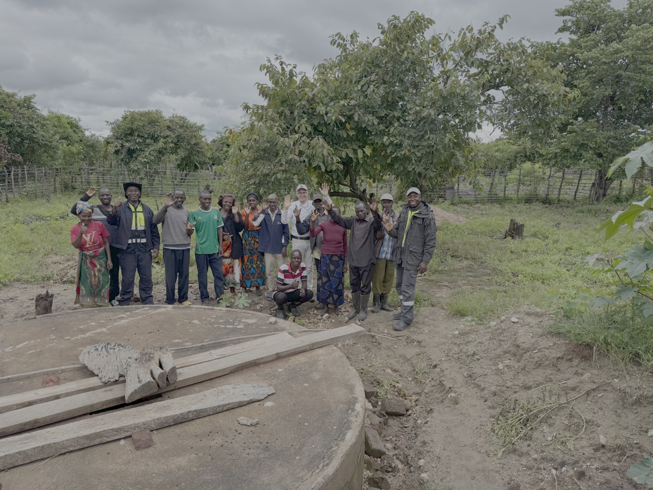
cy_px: 245
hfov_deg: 71.6
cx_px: 326
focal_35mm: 24
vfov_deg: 56.8
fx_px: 453
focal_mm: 6.76
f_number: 1.78
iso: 80
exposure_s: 1/1425
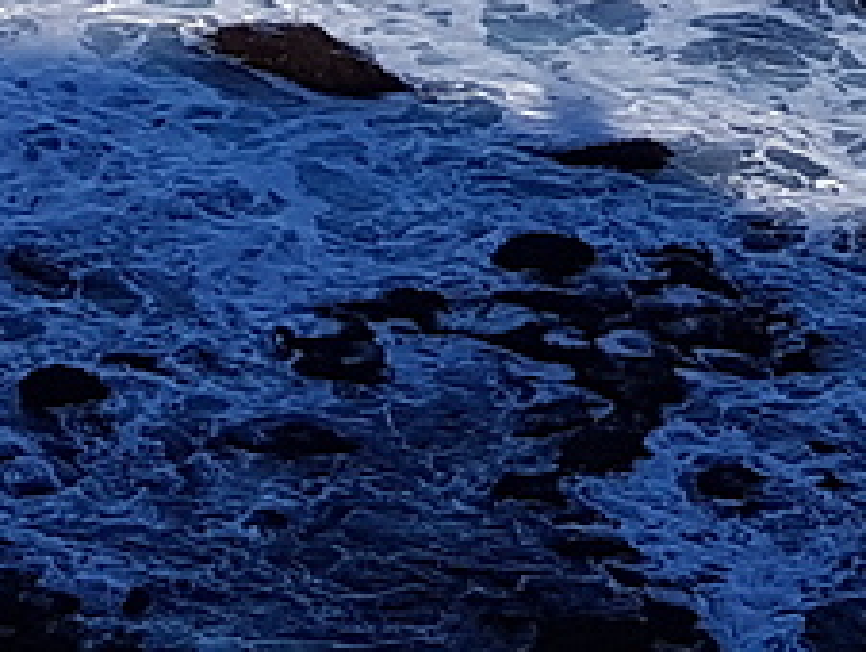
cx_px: -230
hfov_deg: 10.5
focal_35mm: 184
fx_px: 4608
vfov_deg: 6.9
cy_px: -1576
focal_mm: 4.2
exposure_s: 1/2912
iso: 40
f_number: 1.7
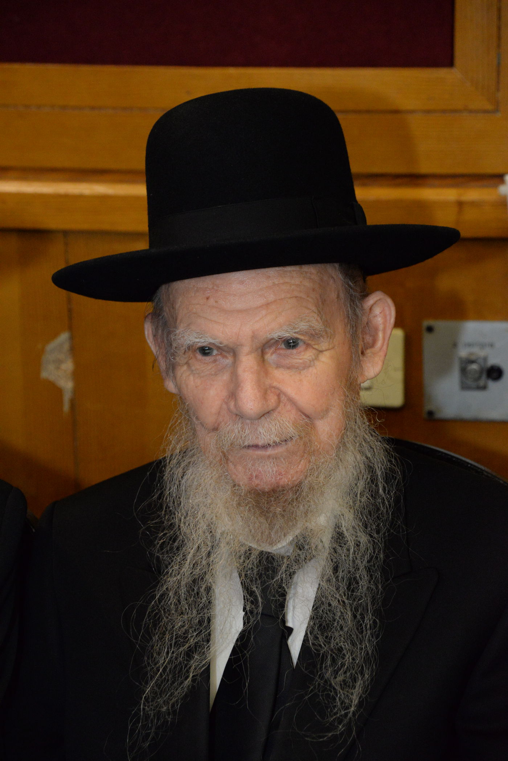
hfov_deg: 10.2
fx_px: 2854
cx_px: 254
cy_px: 380
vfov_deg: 15.2
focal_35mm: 135
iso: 5000
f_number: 7.1
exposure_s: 1/200
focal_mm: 135
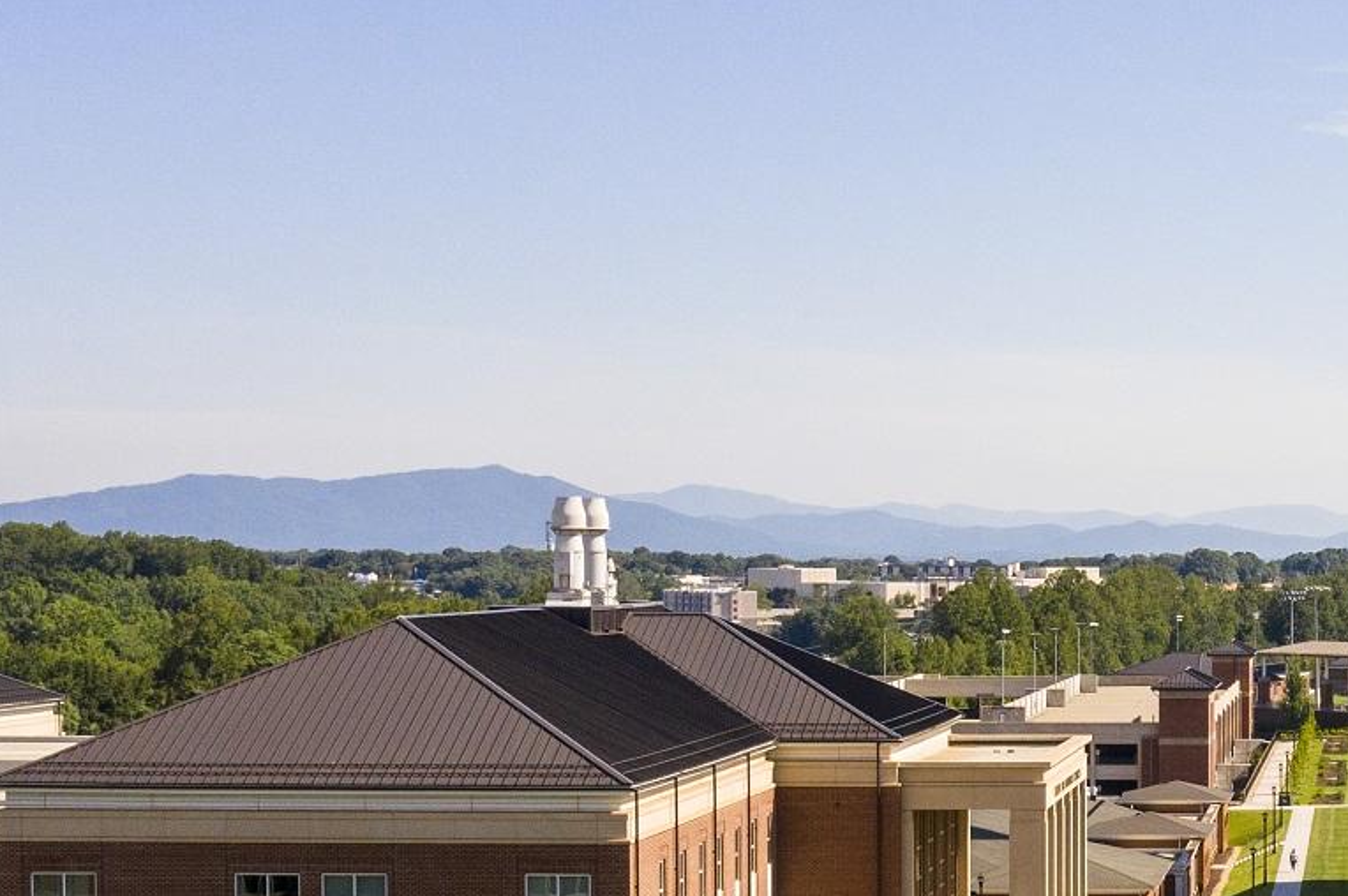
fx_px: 3292
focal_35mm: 88
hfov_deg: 22.0
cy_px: 730
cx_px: 1456
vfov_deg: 15.4
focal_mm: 10.3
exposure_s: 1/200
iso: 200
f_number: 5
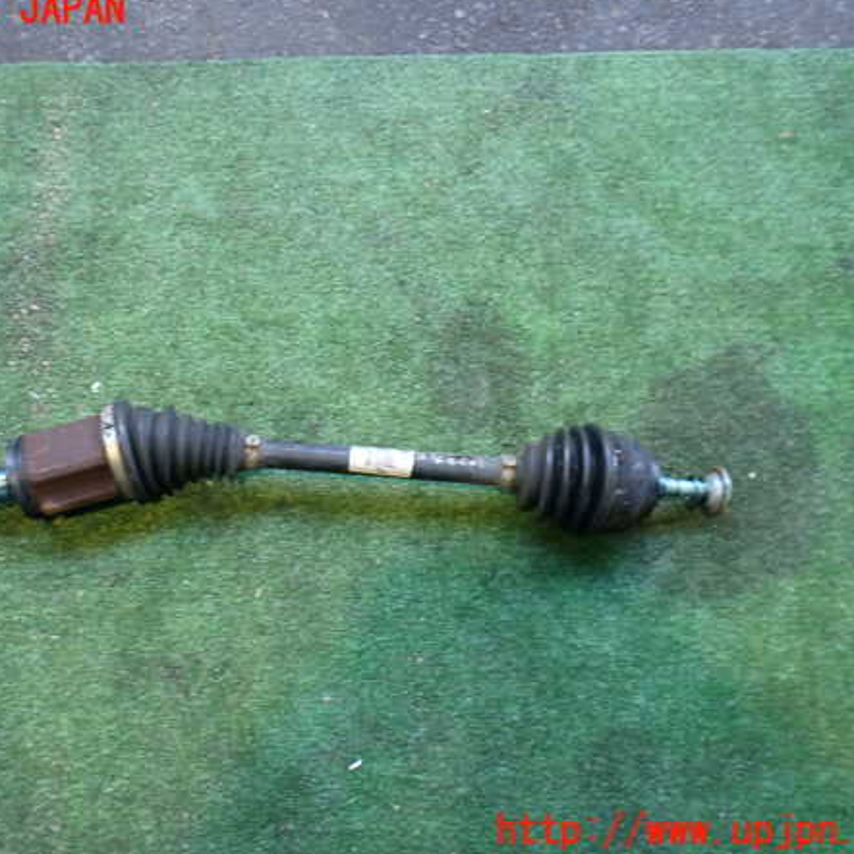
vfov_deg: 46.0
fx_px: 1005
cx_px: 354
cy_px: 421
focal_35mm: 36
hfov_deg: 45.9
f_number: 2.3
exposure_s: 1/30
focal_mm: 5.4
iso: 250
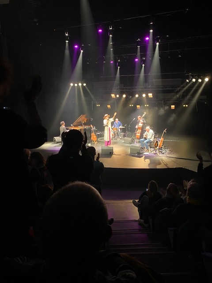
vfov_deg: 67.3
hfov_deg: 53.1
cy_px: 142
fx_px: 212
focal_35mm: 26
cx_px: 106
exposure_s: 1/25
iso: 640
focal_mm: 4.25
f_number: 1.8
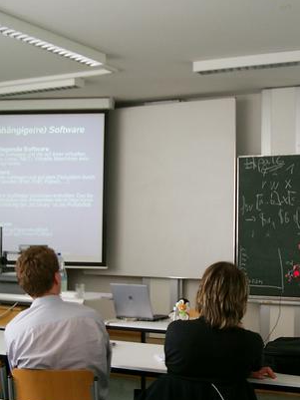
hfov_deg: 24.7
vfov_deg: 32.6
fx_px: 681
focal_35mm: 59
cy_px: 237
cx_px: 205
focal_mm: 7.6
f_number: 2.6
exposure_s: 1/80
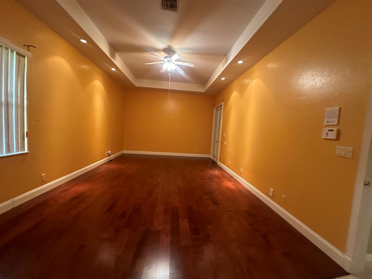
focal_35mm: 14
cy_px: 140
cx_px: 186
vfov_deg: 85.7
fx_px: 150
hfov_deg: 102.1
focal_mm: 2.22
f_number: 2.2
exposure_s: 1/60
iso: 640
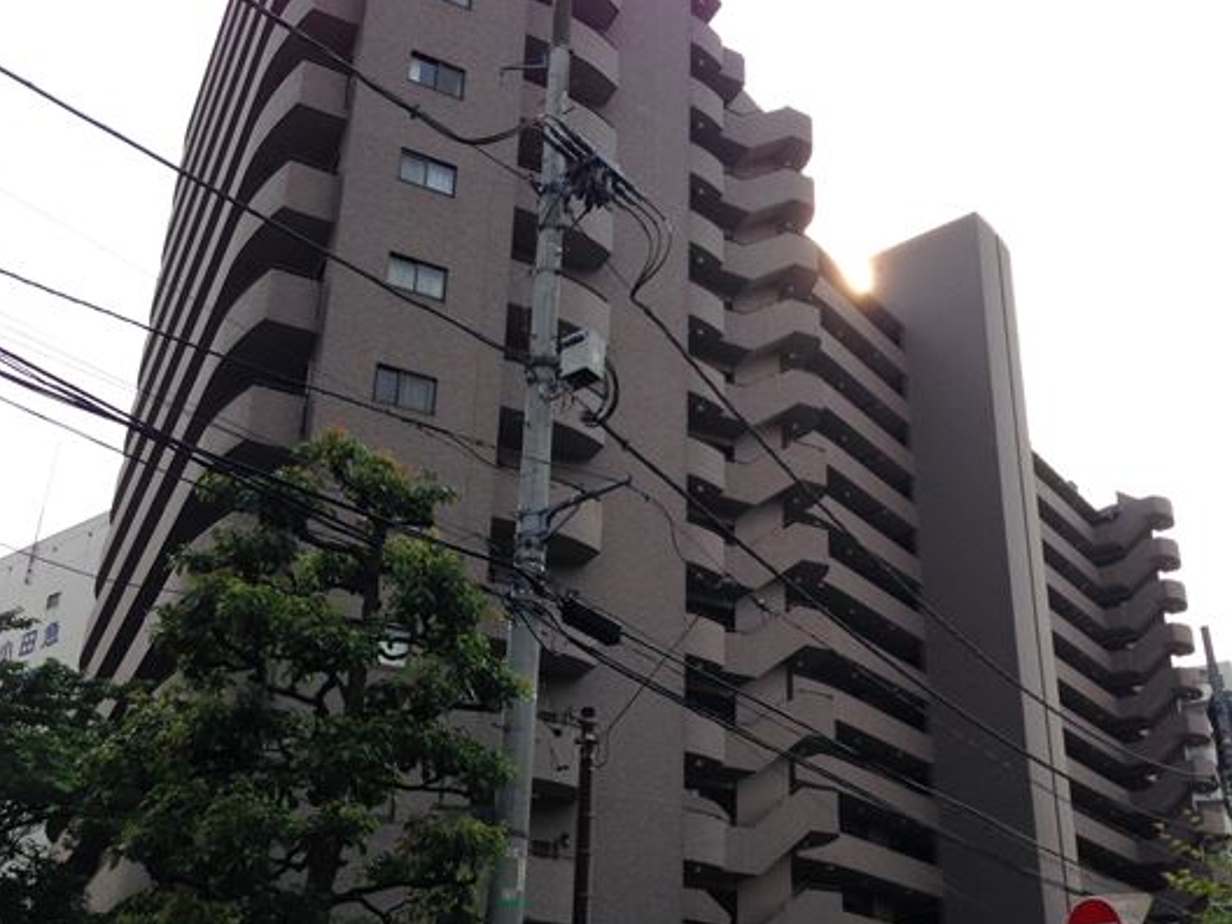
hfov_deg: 46.6
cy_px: 539
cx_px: 719
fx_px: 1424
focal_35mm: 40
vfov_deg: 35.9
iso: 50
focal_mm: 4.12
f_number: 2.4
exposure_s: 1/1043
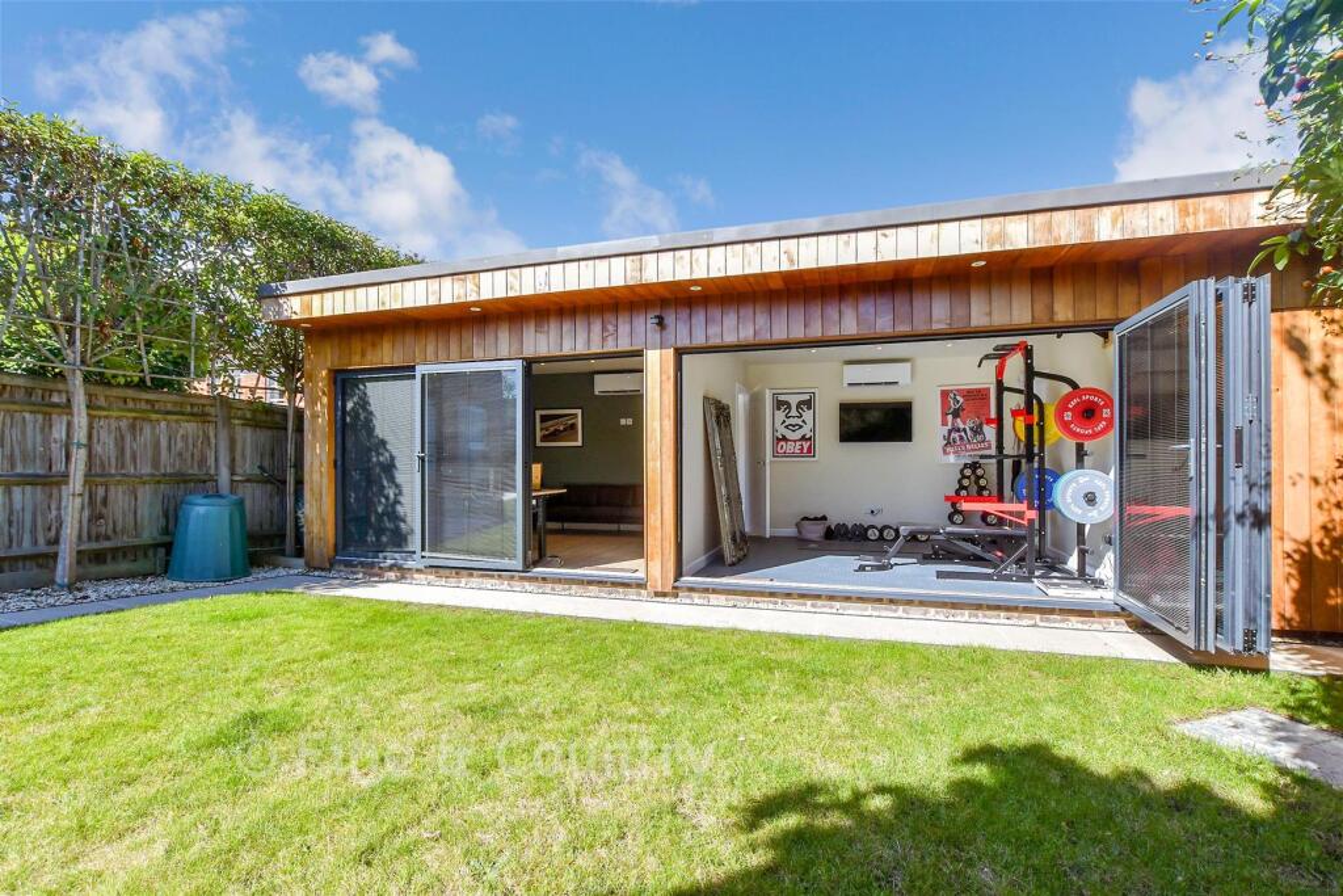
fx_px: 560
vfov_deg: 77.3
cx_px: 672
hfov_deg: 100.4
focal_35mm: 15
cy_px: 448
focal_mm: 10
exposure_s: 1/320
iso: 250
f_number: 8
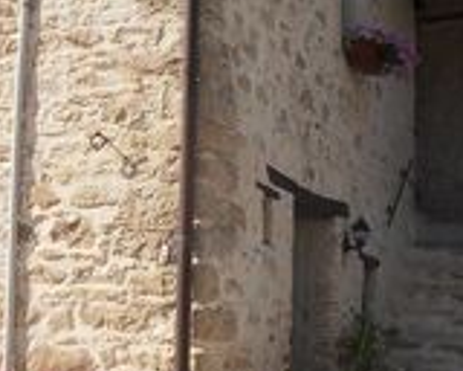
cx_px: 136
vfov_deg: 20.9
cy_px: 123
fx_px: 1000
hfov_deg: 25.8
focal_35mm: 73
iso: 80
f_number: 7.9
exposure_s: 1/125
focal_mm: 4.2
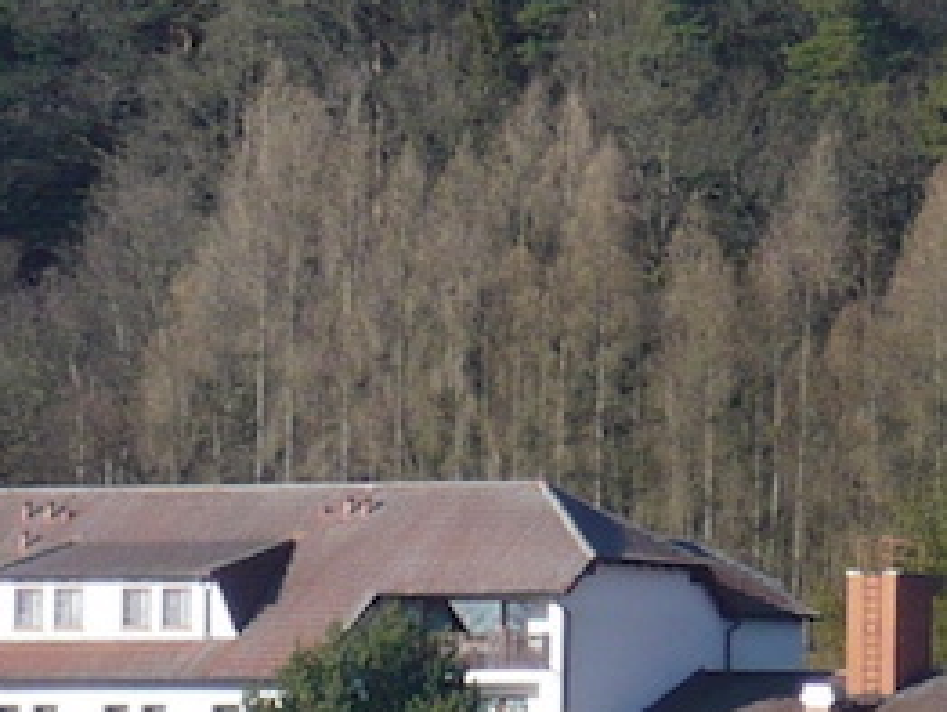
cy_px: 416
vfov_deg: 3.0
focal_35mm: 492
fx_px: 13472
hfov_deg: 4.0
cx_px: 152
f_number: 5
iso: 100
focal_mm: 17.4
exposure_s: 1/400
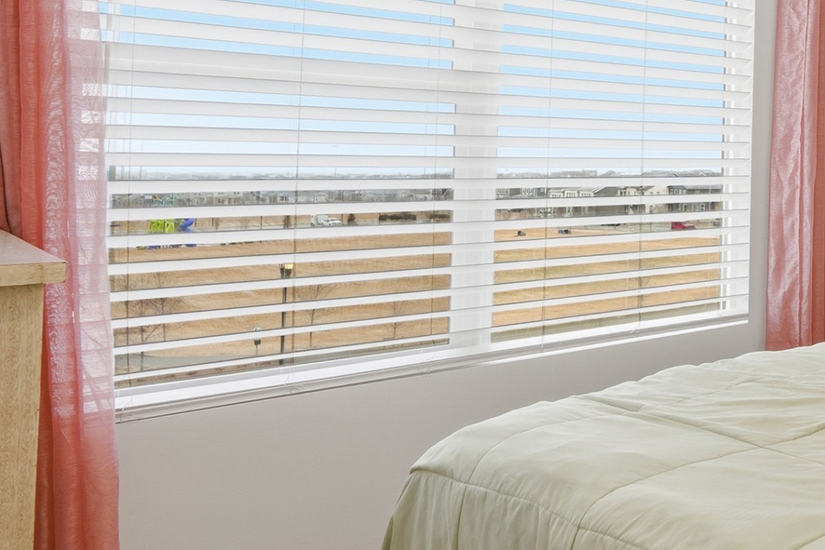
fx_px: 848
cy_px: 182
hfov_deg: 39.8
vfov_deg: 35.6
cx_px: 952
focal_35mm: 37
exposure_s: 1/250
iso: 250
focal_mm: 16
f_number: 9
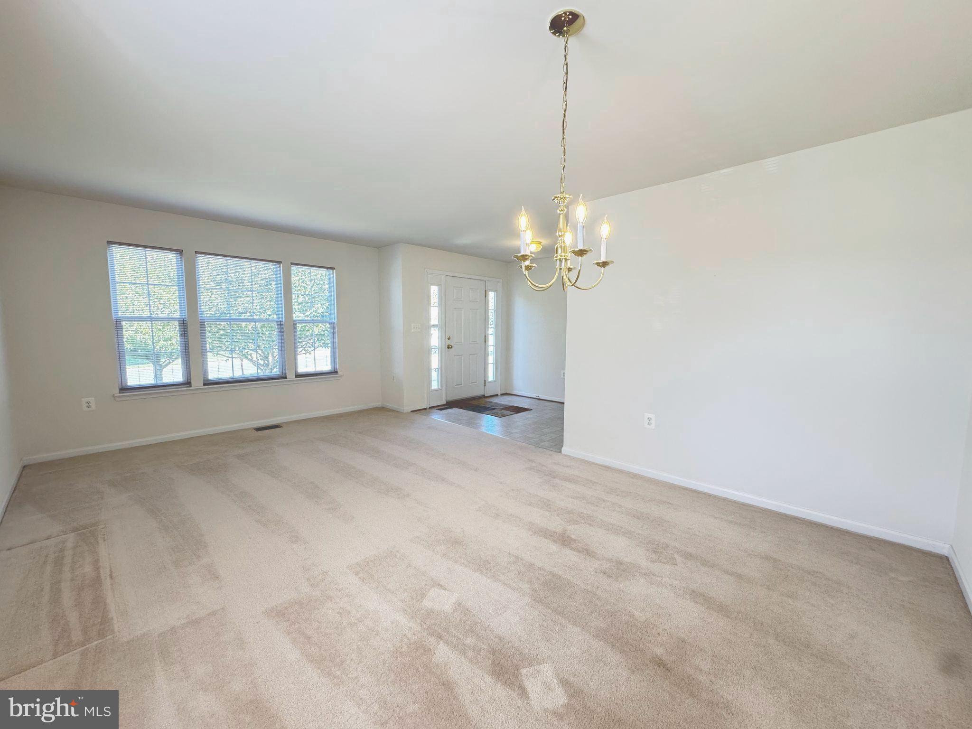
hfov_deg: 102.1
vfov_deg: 85.7
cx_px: 486
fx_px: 393
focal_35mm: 14
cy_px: 364
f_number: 2.2
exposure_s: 1/120
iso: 320
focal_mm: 2.22
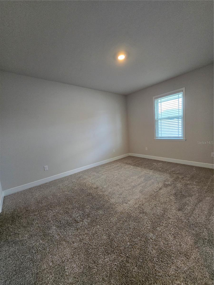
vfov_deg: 106.2
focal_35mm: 13
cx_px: 107
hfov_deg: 89.9
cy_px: 142
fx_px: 107
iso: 200
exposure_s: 1/60
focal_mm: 1.7
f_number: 2.2
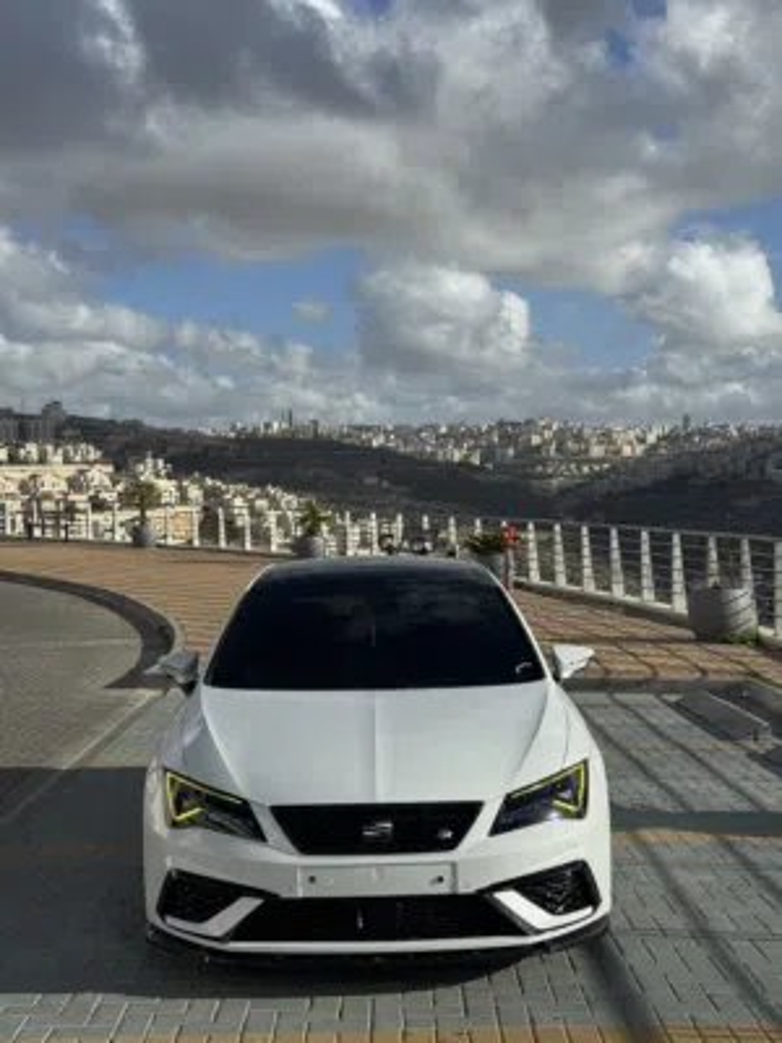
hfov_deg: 30.3
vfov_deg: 39.7
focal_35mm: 48
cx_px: 391
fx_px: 1446
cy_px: 522
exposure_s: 1/6410
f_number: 1.78
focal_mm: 6.76
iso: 64
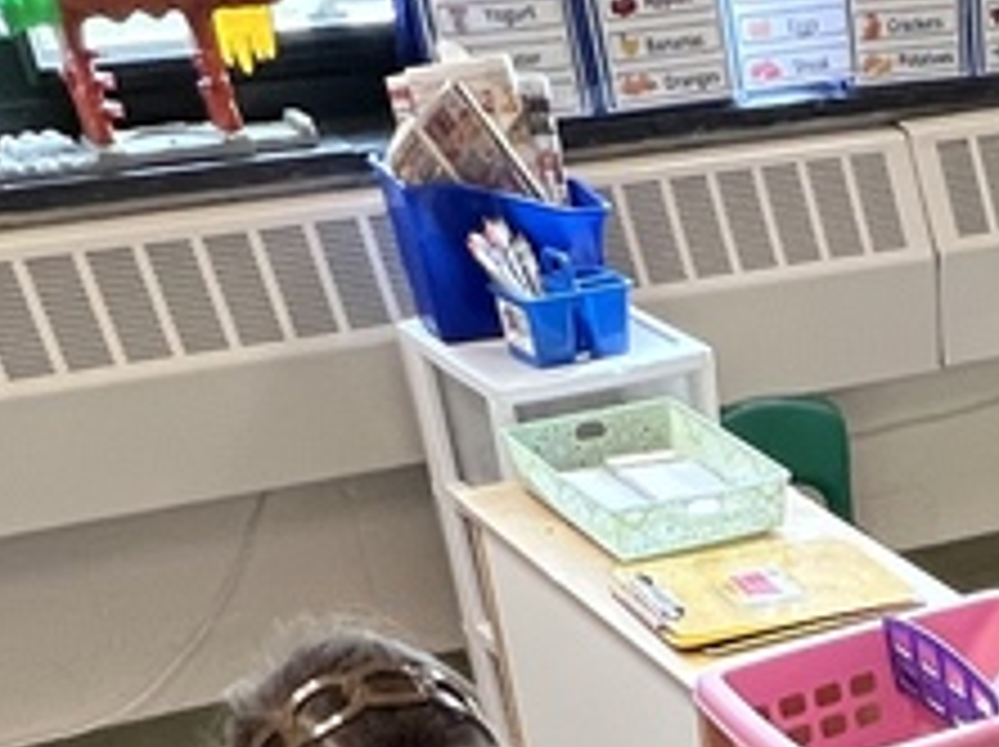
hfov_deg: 29.3
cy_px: 1588
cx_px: 1080
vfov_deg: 16.6
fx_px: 1730
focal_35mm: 60
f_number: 1.8
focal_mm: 1.57
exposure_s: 1/60
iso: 200
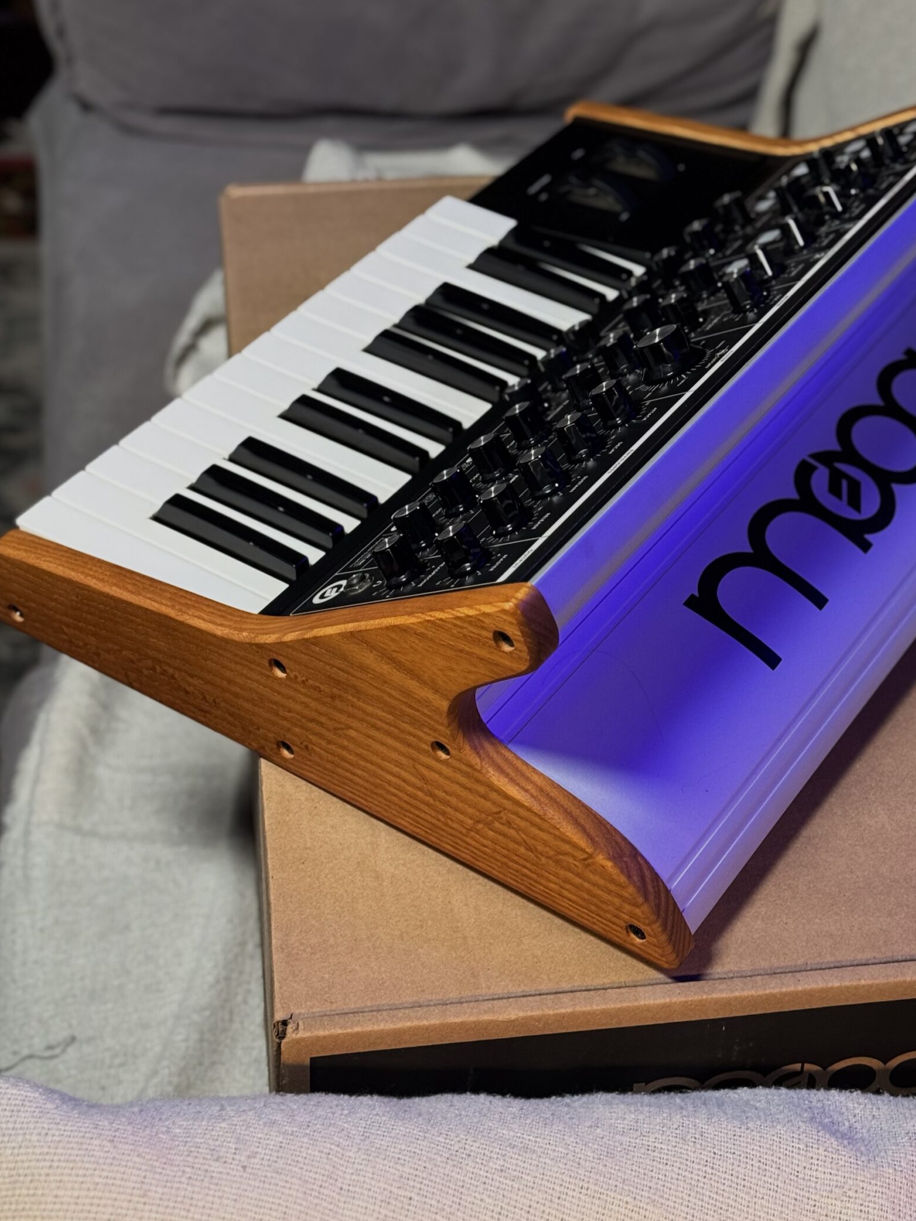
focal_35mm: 59
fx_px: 2082
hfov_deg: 24.8
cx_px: 558
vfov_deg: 32.6
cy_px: 513
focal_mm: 6.76
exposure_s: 1/40
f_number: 1.78
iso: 320
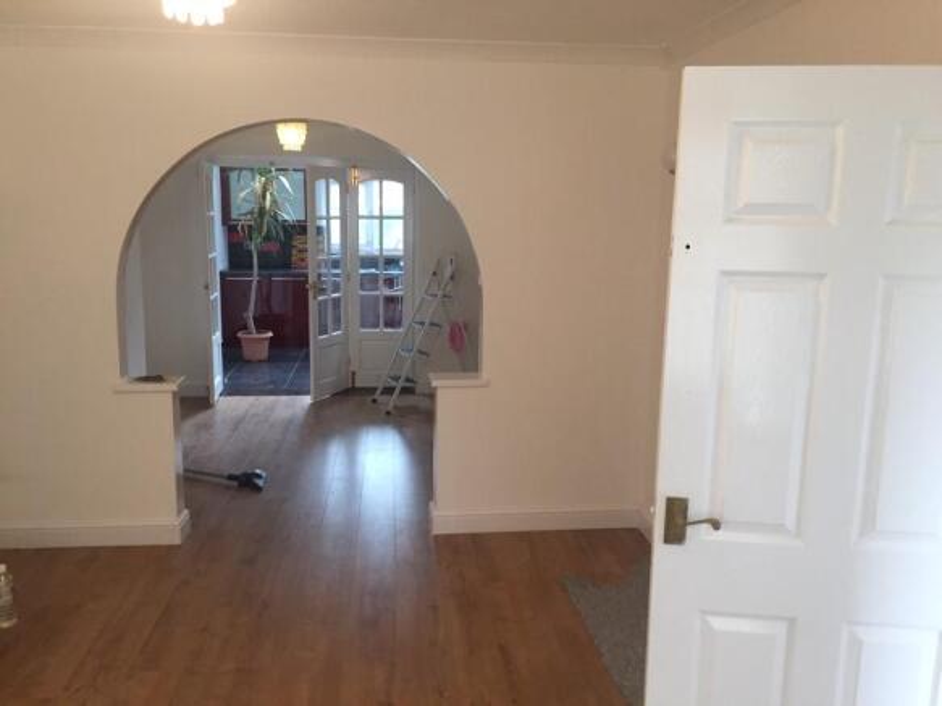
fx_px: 789
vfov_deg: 48.2
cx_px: 471
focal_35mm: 29
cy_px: 353
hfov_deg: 61.7
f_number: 2.2
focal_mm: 4.15
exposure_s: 1/33
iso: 160
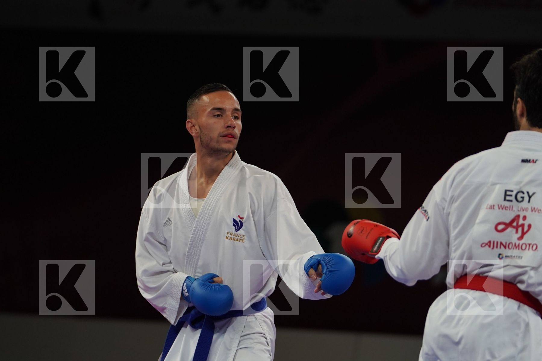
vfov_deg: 5.5
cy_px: 180
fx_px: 3764
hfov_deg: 8.2
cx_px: 271
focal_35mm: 250
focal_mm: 167
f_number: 2.8
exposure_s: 1/1000
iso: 1000
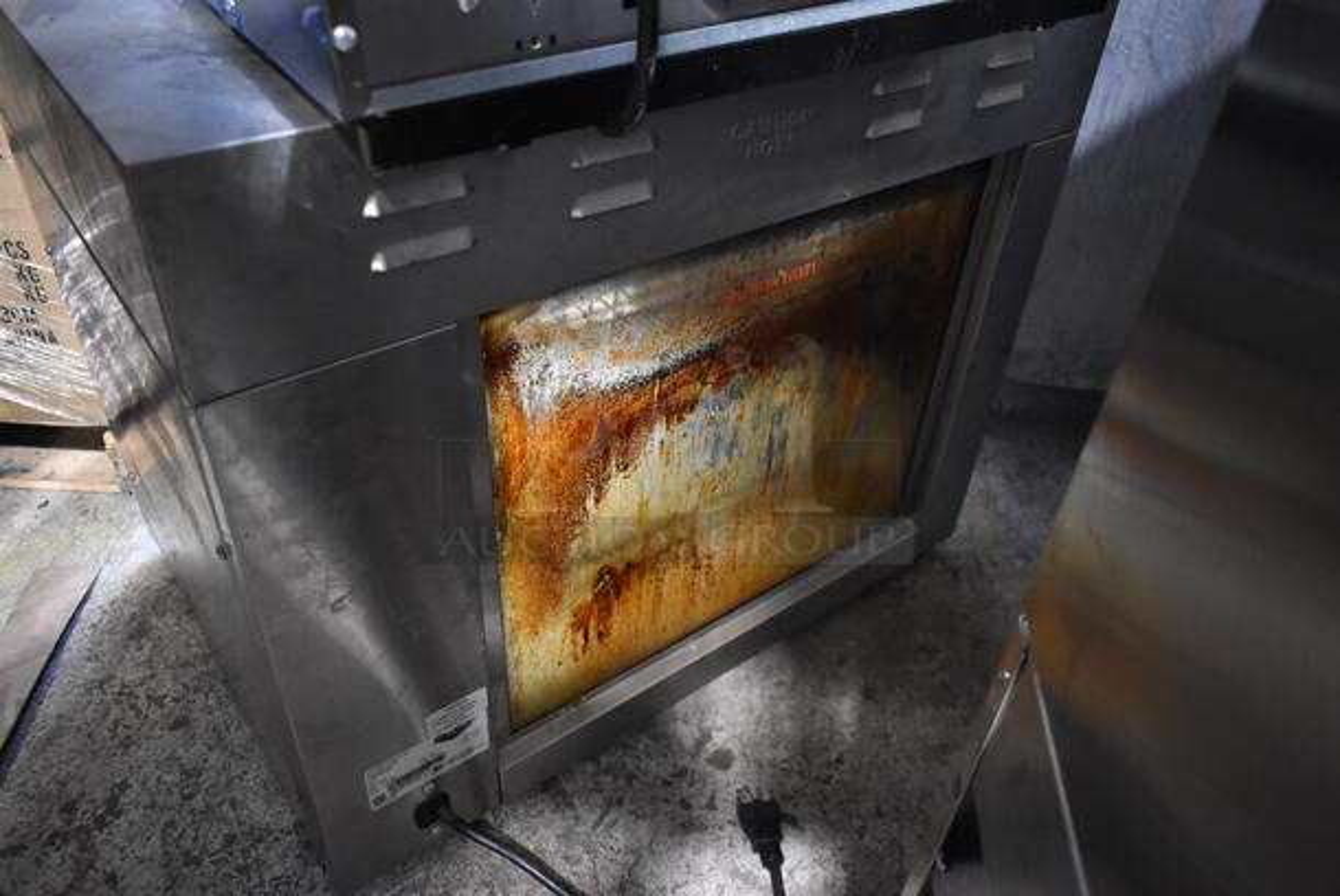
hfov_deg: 67.3
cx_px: 670
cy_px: 448
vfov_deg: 48.0
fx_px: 1006
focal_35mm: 27
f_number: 3.5
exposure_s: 1/30
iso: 3200
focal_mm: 18
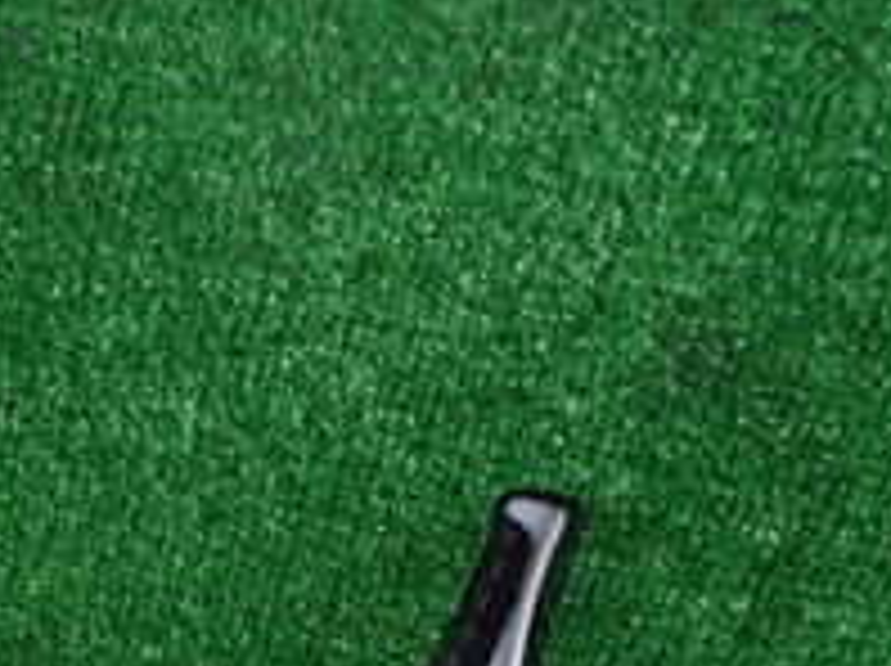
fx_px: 2494
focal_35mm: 97
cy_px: 1004
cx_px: 0
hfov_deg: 19.7
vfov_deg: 14.2
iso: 200
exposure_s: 1/30
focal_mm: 5.79
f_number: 2.4
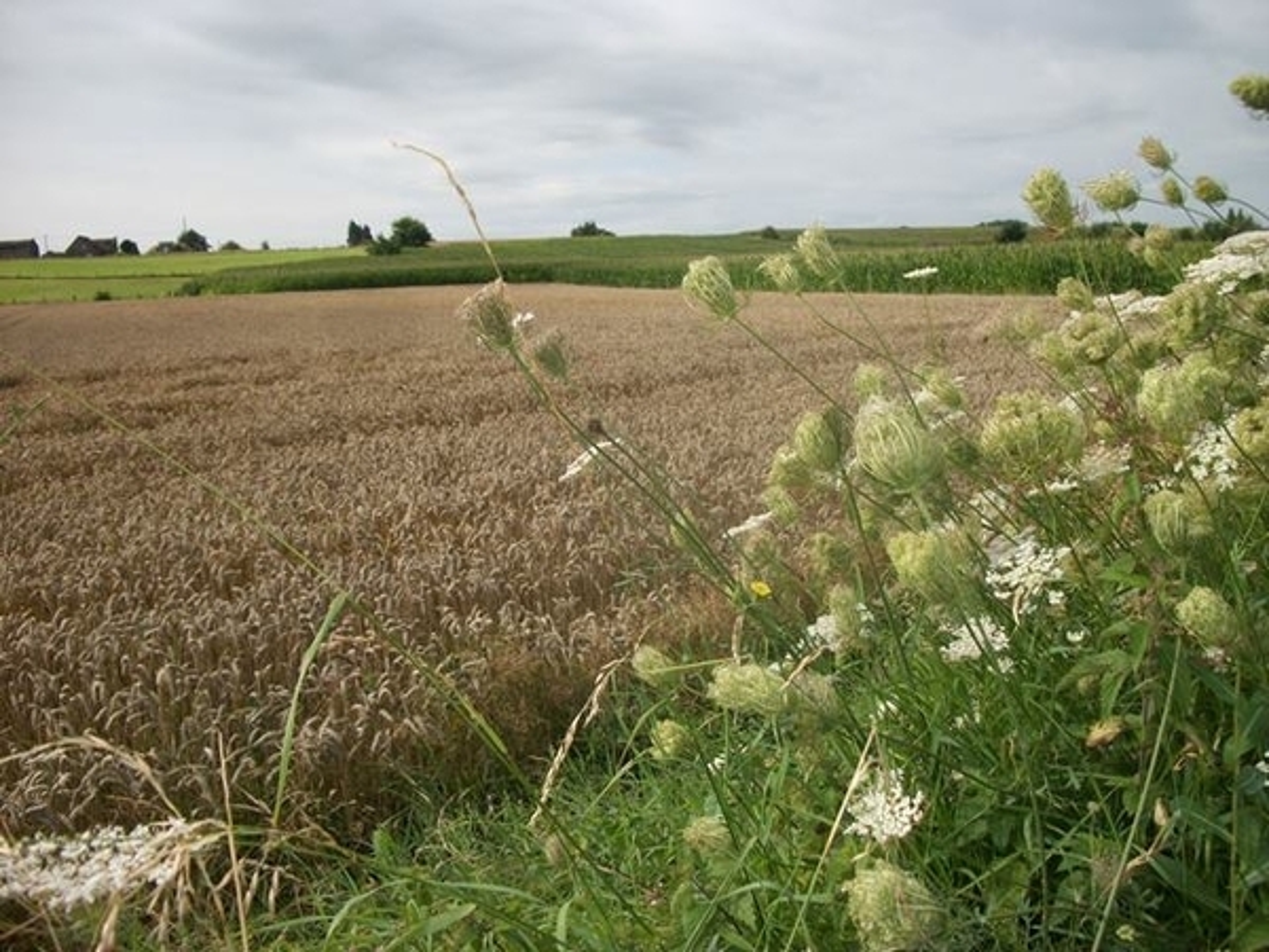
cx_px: 634
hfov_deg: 56.8
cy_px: 476
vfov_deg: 44.2
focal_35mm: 32
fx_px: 1173
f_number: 8.8
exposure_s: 1/160
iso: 80
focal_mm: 5.7
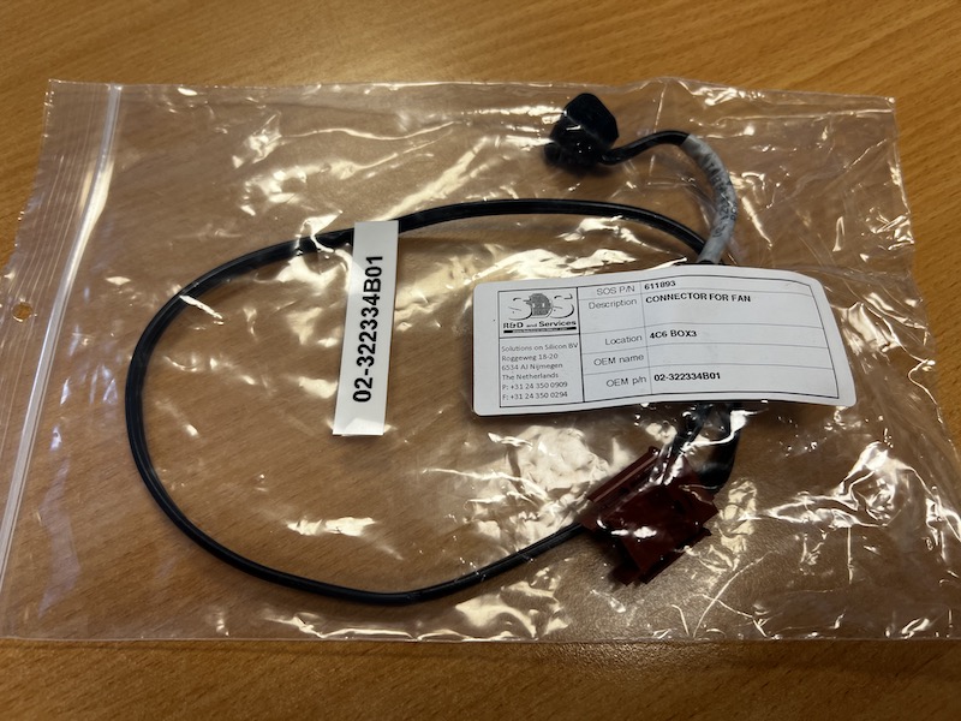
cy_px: 360
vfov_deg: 53.1
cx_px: 480
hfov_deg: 67.3
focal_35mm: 26
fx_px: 722
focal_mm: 5.7
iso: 64
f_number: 1.5
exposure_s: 1/100
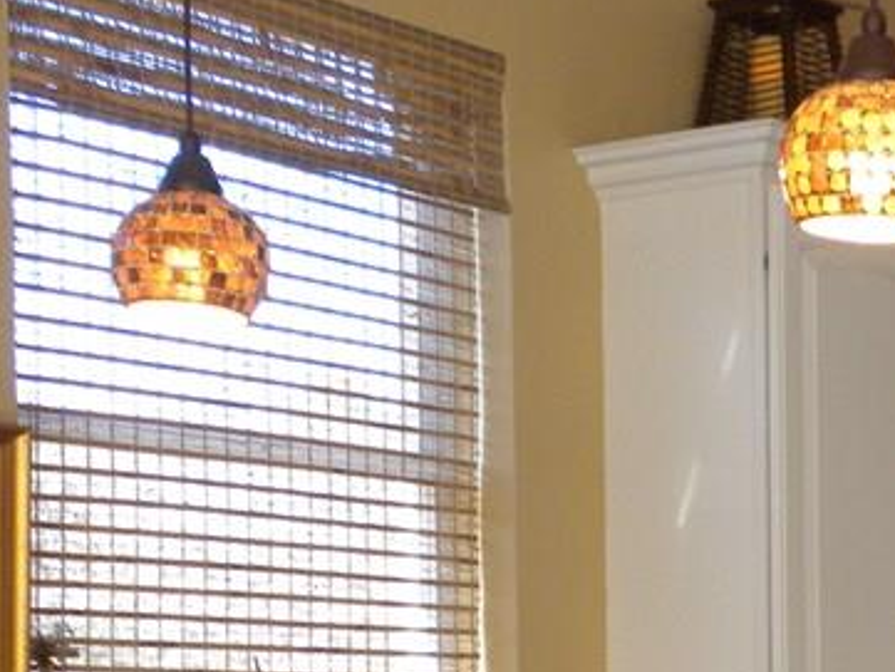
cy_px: 806
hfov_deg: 18.3
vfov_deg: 13.7
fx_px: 2716
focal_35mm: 105
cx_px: 850
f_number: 3.5
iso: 295
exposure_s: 1/57.1
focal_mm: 6.6
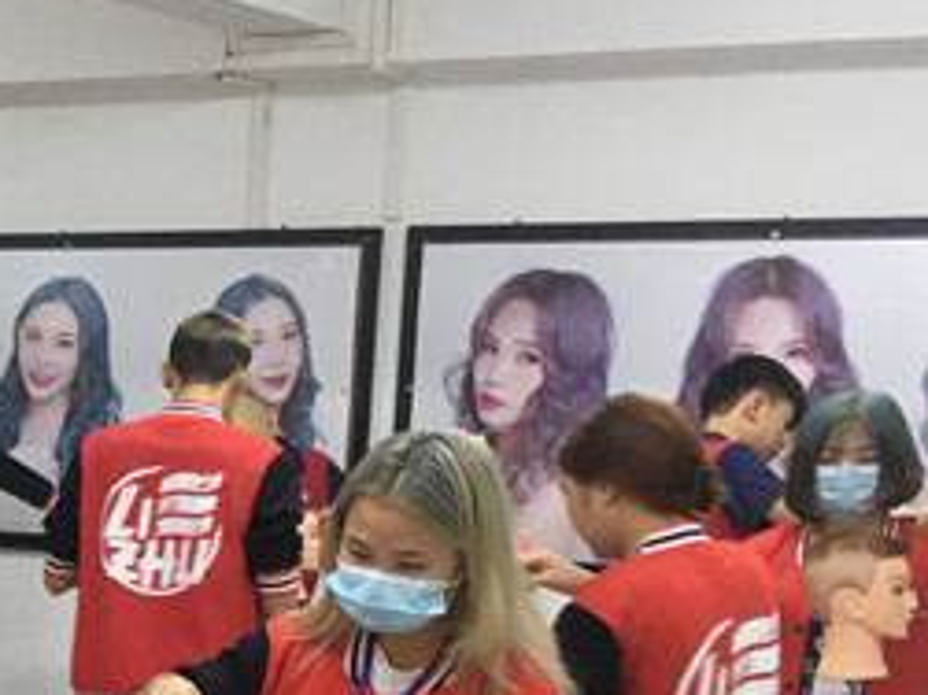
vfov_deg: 14.0
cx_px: -540
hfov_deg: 16.8
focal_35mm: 104
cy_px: 738
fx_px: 2787
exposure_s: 1/33
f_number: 2.2
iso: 100
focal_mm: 4.15
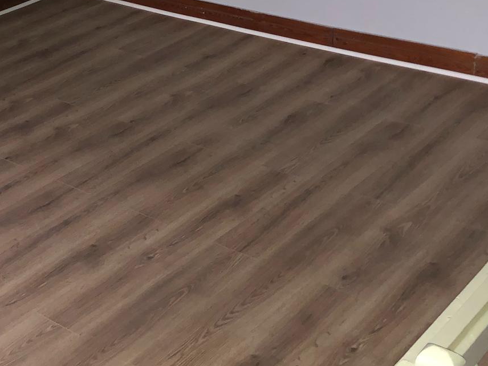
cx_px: 45
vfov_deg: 21.6
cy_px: 55
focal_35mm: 67
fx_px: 945
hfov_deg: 27.9
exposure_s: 1/8
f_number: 1.8
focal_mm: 3.99
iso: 125
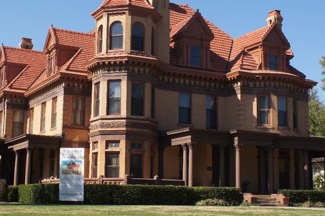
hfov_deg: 33.4
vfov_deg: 22.5
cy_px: 77
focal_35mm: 60
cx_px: 149
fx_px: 541
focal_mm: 26
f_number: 11
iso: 100
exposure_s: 1/100
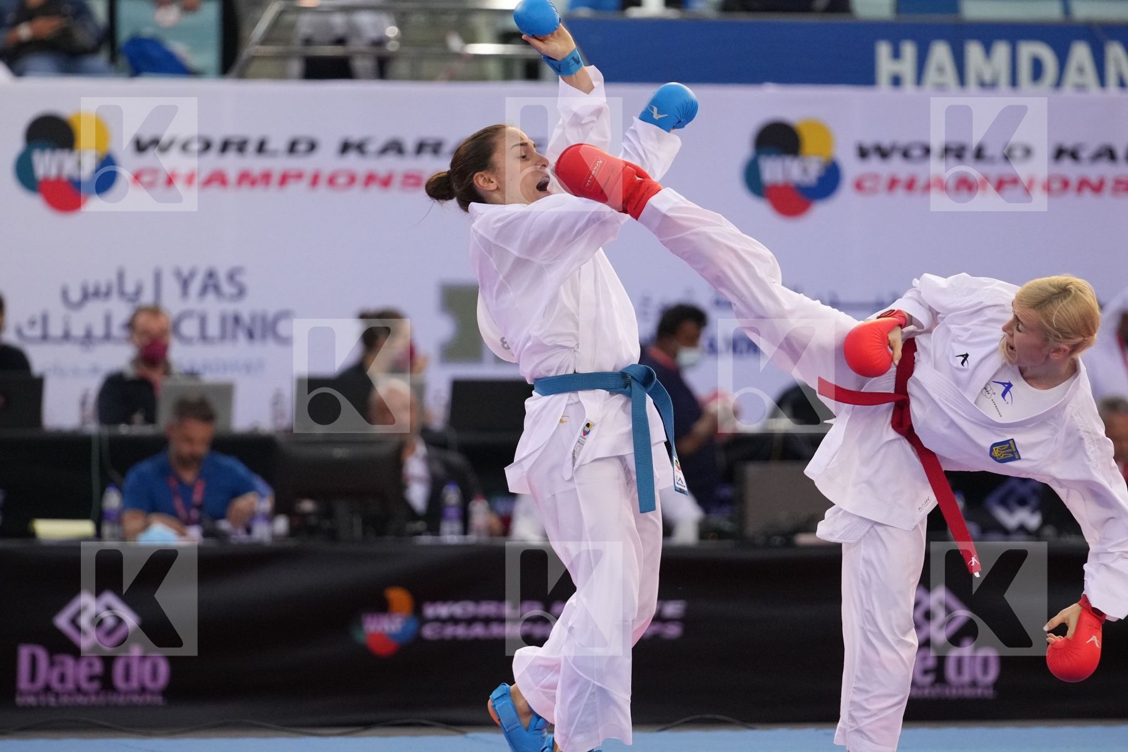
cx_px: 564
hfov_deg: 6.9
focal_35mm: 300
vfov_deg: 4.6
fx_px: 9399
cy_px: 376
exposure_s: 1/1000
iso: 3200
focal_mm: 200
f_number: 2.8
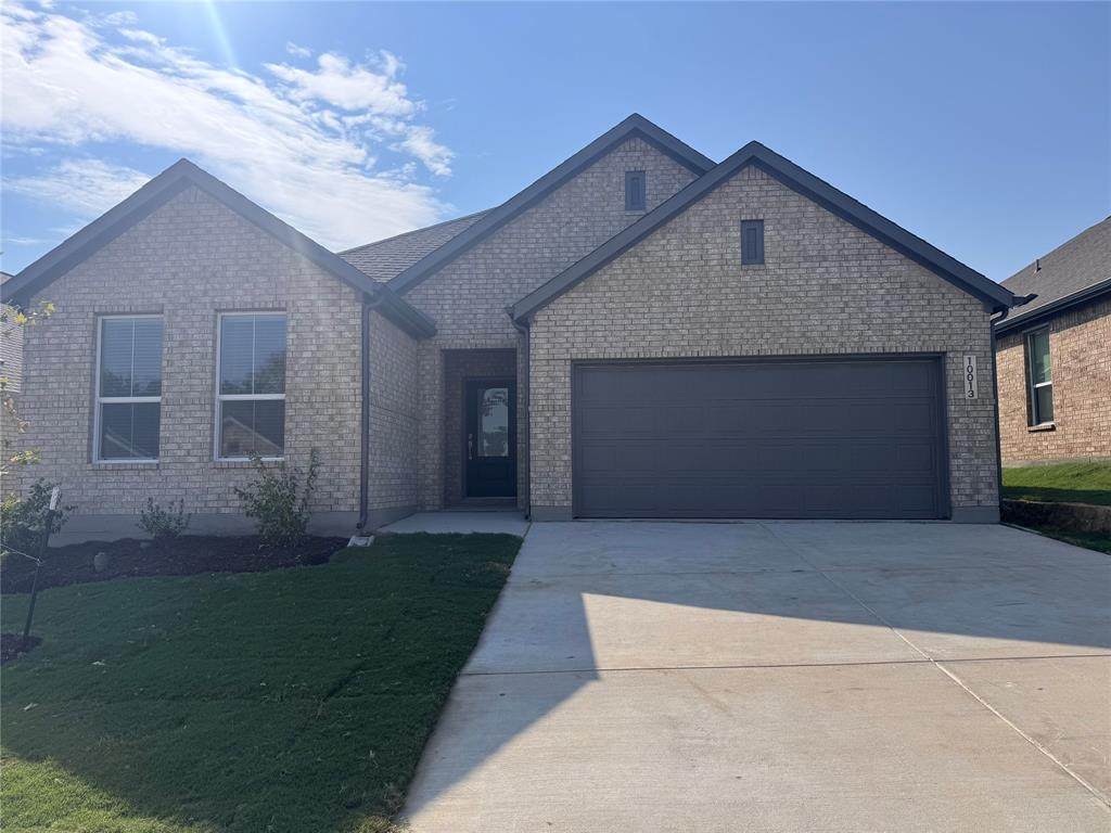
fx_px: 770
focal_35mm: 24
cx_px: 556
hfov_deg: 71.6
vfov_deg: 56.8
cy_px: 416
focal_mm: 6.76
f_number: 1.78
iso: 80
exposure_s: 1/7092
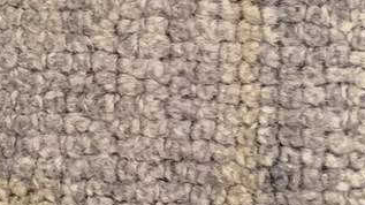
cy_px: 267
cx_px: -320
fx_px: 1770
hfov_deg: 10.9
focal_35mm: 183
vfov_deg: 6.6
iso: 160
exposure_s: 1/60
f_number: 1.8
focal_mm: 4.25
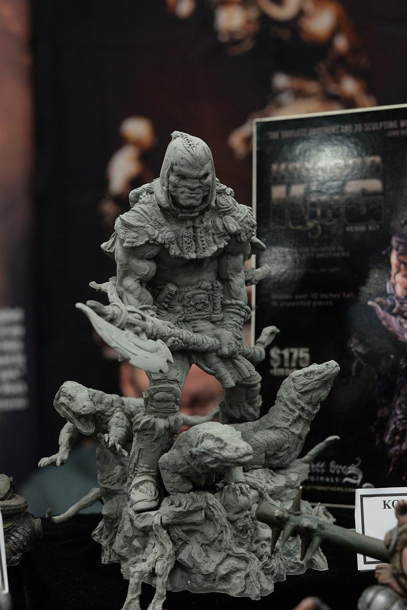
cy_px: 305
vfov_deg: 39.6
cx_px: 204
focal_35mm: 50
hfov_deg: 27.0
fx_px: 847
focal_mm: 50
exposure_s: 1/100
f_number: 5.6
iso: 3200
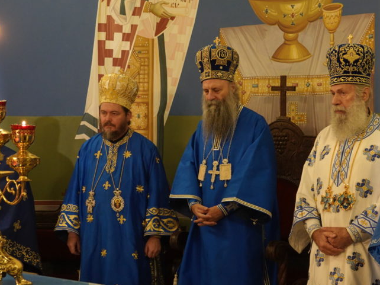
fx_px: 724
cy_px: 163
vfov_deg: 22.2
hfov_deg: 29.3
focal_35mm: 66
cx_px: 231
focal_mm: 15.73
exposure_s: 1/13
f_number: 3.2
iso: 800
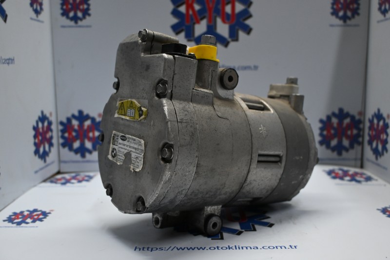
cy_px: 130
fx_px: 390
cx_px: 195
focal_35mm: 36
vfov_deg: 36.9
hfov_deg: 53.1
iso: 900
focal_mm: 24
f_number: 4.2
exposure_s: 1/125
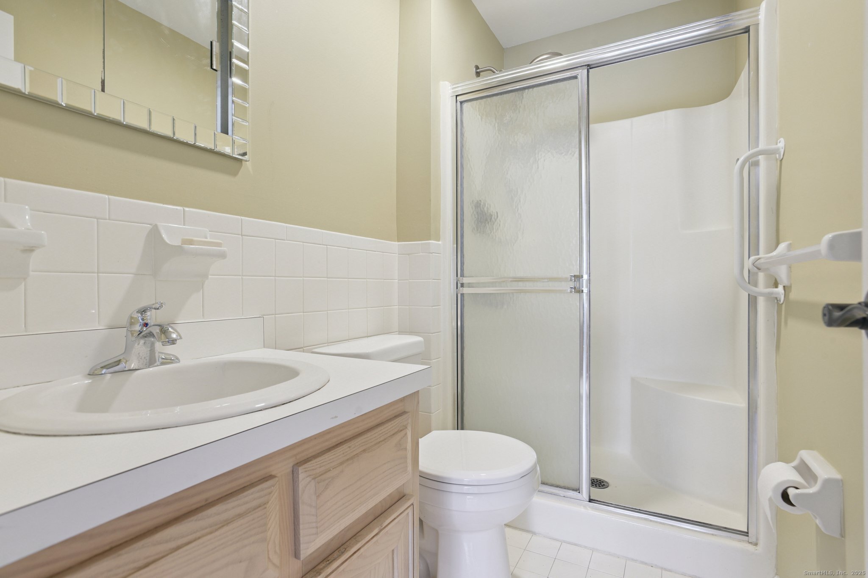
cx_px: 434
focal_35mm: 17
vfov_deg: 70.4
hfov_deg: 93.3
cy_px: 289
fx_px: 410
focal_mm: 17
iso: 400
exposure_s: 1/10
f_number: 11
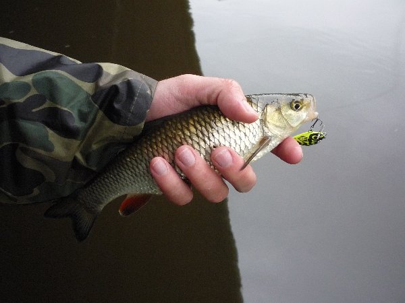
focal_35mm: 32
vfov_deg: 44.2
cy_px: 152
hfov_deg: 56.8
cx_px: 202
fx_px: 374
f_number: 3.3
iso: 400
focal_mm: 5.2
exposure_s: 1/25
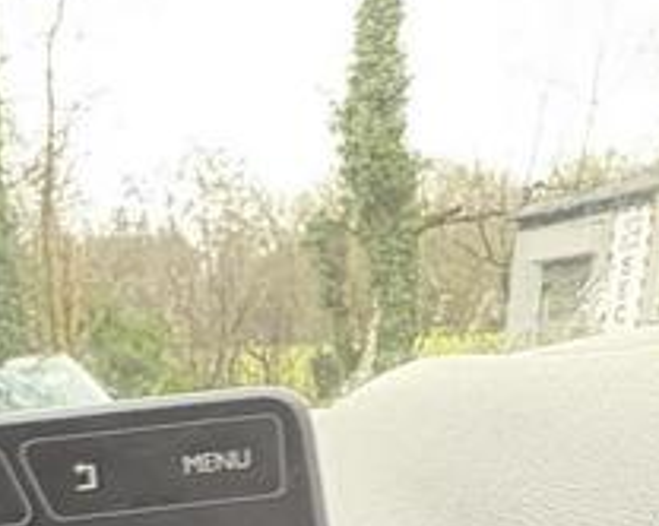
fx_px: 1150
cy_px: 966
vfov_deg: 19.1
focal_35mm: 59
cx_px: 41
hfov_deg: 30.3
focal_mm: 2.22
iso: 800
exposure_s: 1/60
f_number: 2.2
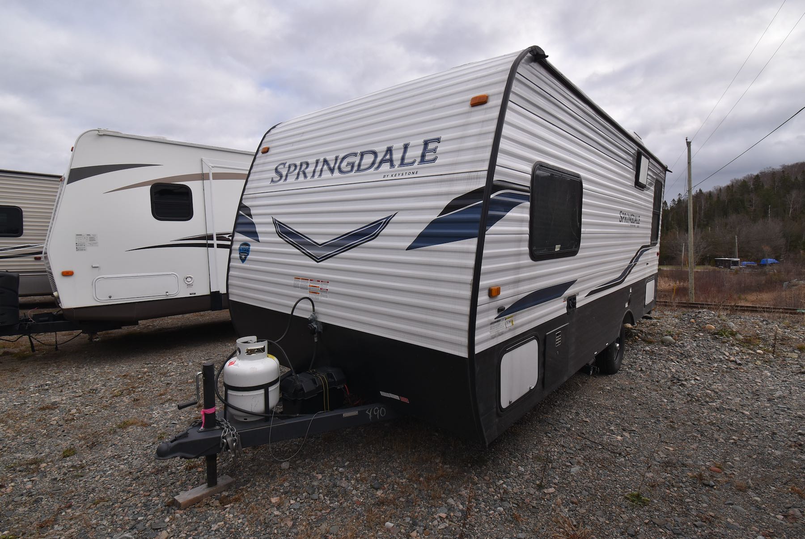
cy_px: 270
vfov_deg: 69.8
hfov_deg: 92.4
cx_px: 402
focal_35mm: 17
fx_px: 386
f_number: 8
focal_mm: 11.5
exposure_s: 1/250
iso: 200
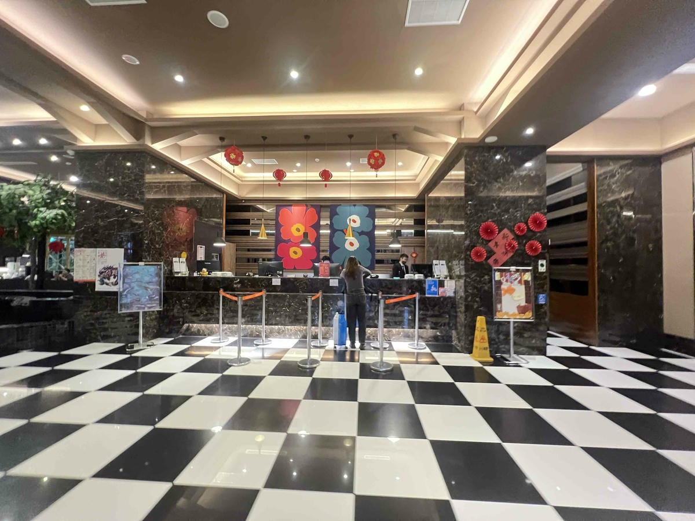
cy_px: 260
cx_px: 348
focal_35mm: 13
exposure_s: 1/40
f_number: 1.8
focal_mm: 1.57
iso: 800
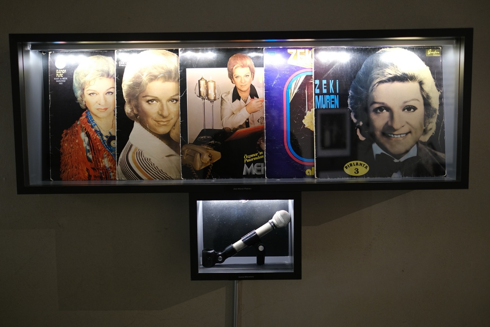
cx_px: 245
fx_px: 476
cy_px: 164
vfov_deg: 37.8
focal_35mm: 35
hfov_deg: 54.4
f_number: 1.6
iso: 400
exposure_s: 1/125
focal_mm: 23
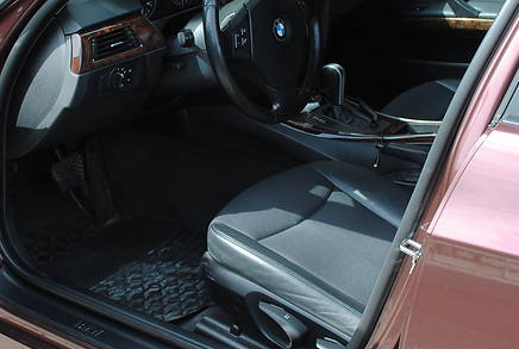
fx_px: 954
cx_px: 162
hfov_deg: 30.2
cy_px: 120
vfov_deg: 20.7
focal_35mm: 66
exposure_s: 1/125
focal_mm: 24
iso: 160
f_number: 5.6
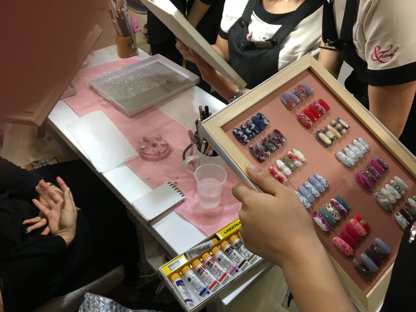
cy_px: 156
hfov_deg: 61.7
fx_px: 349
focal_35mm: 29
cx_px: 208
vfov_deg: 48.2
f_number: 2.2
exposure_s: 1/30
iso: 80
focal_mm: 4.15
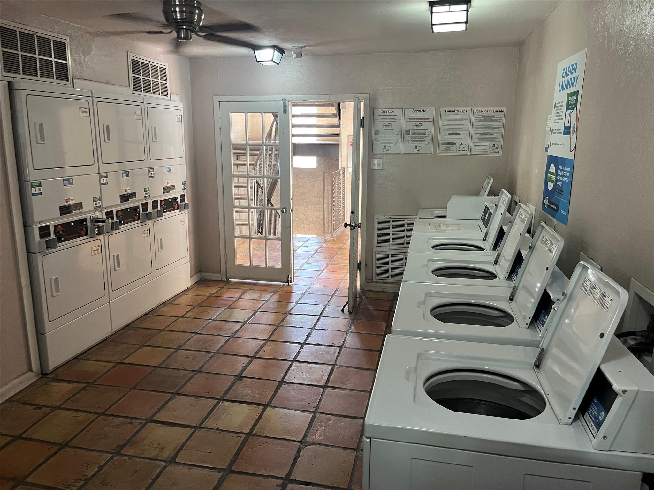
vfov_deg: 53.1
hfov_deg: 67.3
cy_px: 245
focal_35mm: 26
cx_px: 327
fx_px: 491
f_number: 1.6
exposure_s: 1/60
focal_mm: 5.1
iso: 200
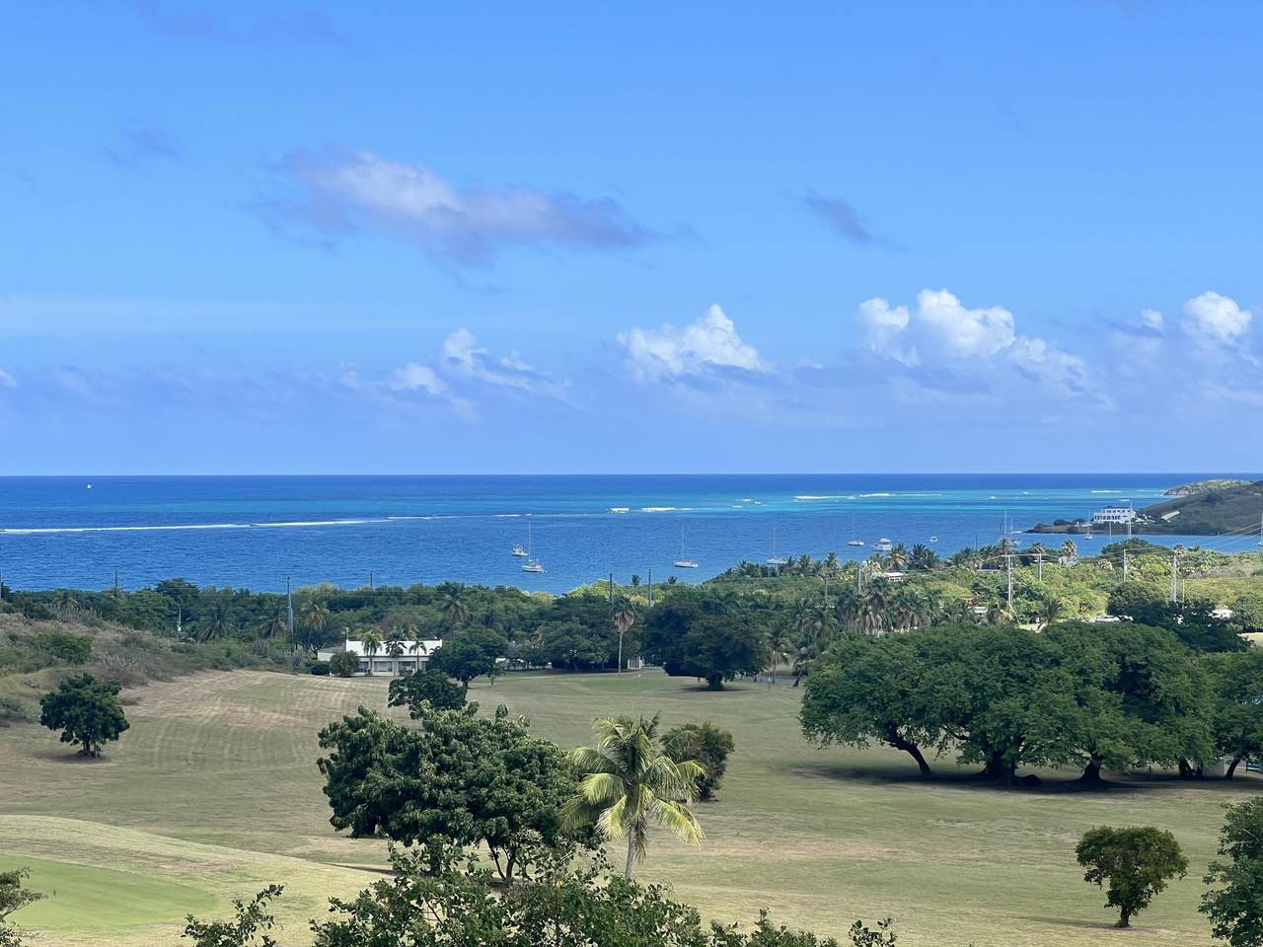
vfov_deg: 19.1
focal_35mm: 77
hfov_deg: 25.3
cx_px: 632
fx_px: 2809
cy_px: 474
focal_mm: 9
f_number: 2.8
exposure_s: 1/786
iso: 32
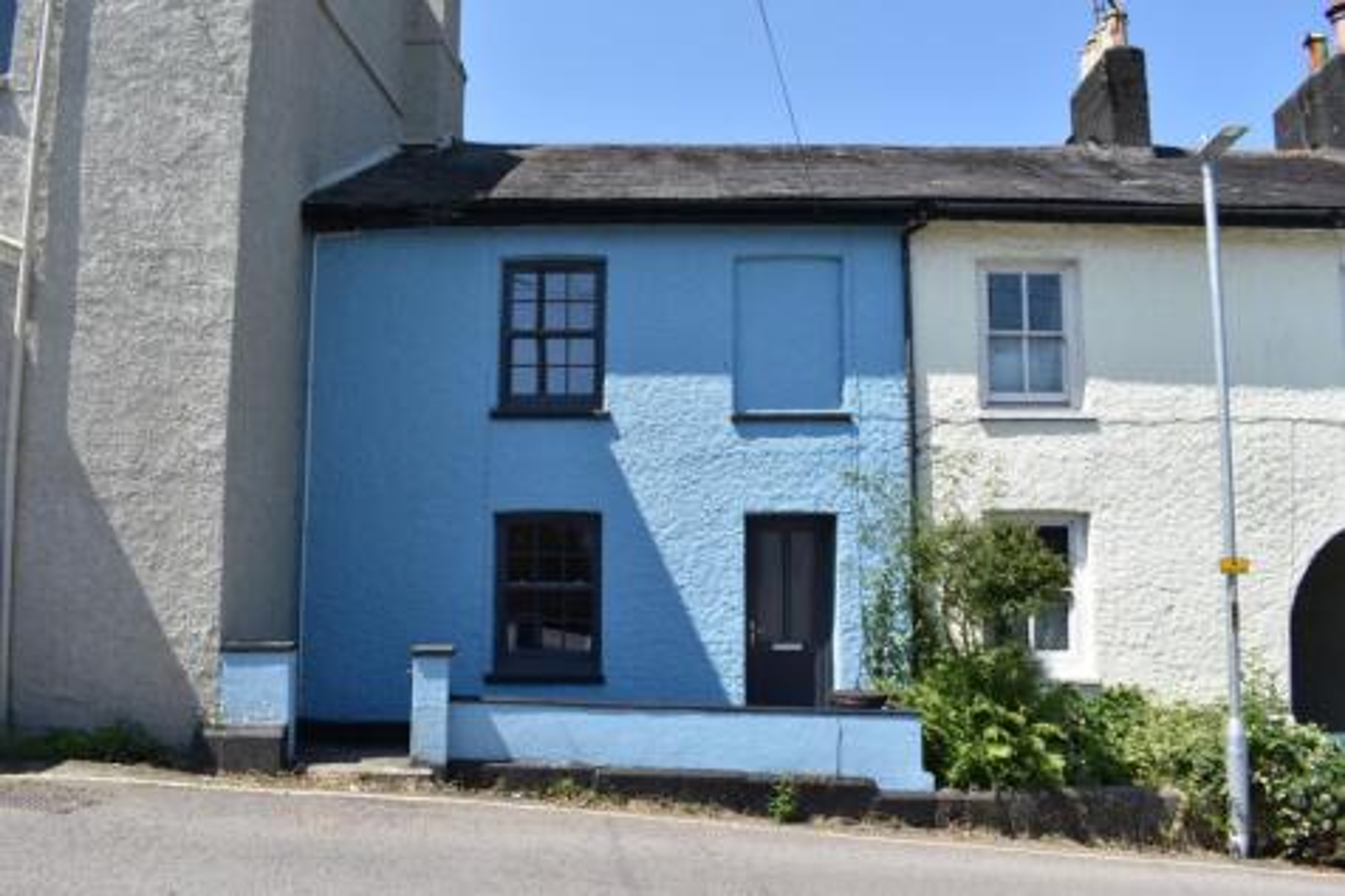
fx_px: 1008
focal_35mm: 27
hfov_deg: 67.4
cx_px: 672
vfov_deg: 47.9
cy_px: 448
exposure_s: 1/250
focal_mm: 18
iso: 110
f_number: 8
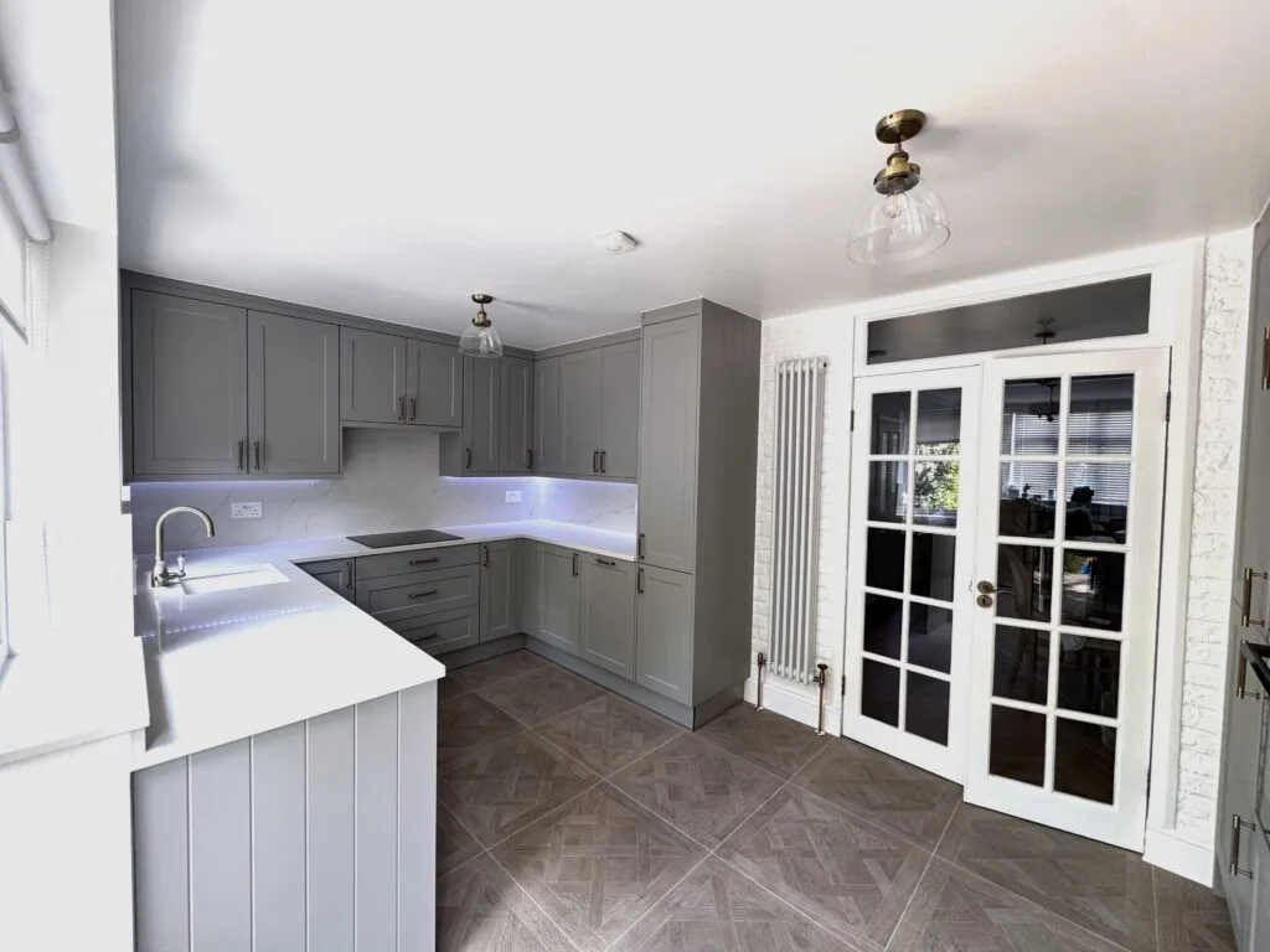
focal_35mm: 14
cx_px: 635
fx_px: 514
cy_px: 476
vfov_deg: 85.7
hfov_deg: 102.1
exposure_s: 1/99
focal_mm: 2.22
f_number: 2.2
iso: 160
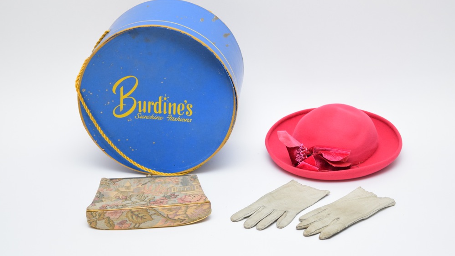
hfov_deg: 25.9
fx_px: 989
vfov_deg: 14.7
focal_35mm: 82
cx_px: 228
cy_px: 123
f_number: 5.6
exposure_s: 1/60
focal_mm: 52
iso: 800
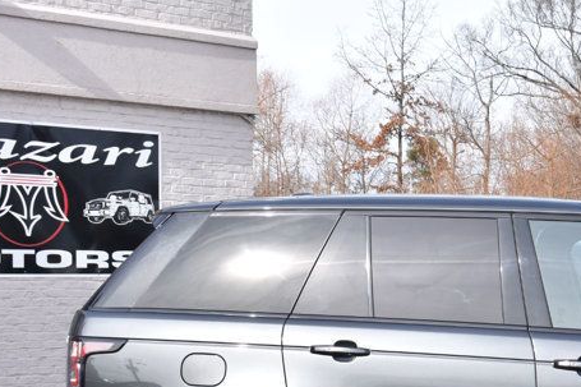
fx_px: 1470
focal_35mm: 91
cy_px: 351
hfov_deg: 21.4
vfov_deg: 14.8
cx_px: 617
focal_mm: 27
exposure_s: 1/250
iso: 200
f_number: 8
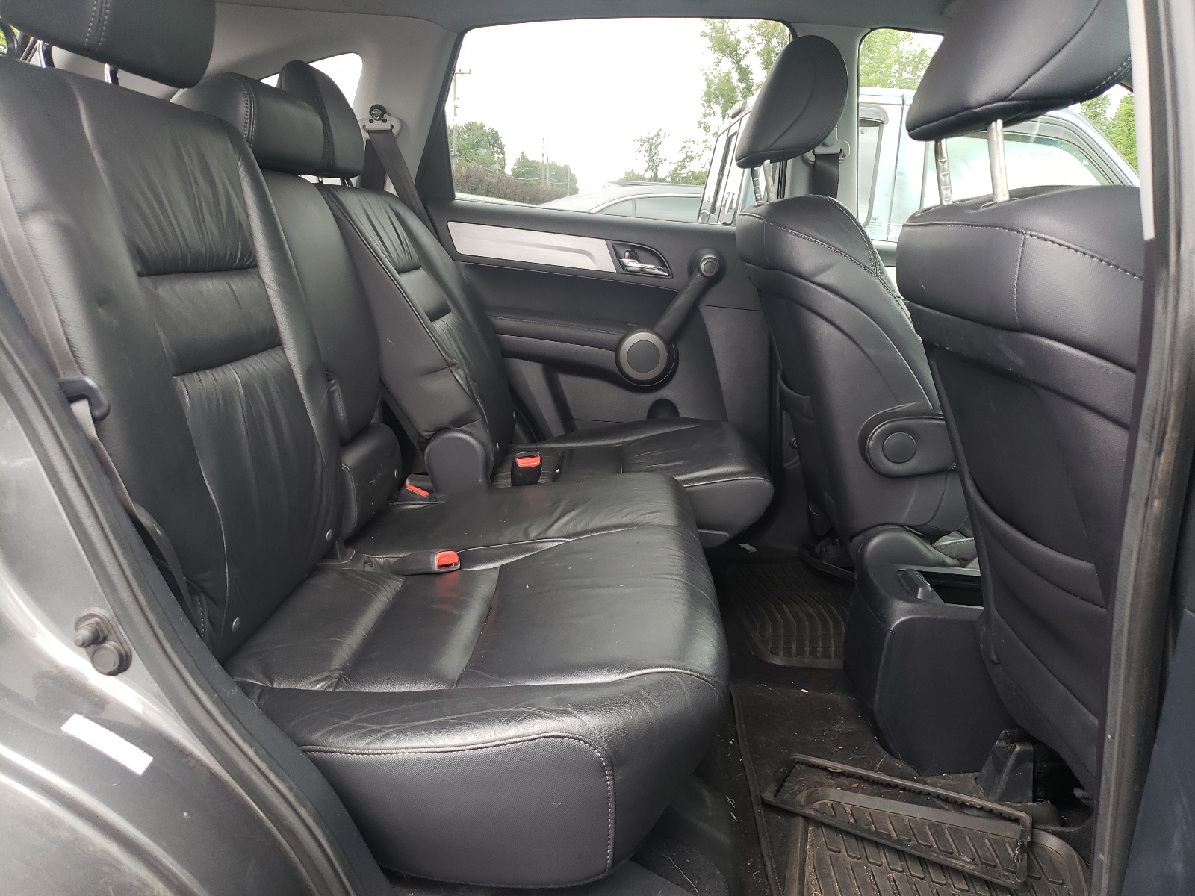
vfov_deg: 53.1
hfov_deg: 67.3
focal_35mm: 26
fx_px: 898
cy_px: 448
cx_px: 598
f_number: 1.5
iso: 71
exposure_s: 1/60.2
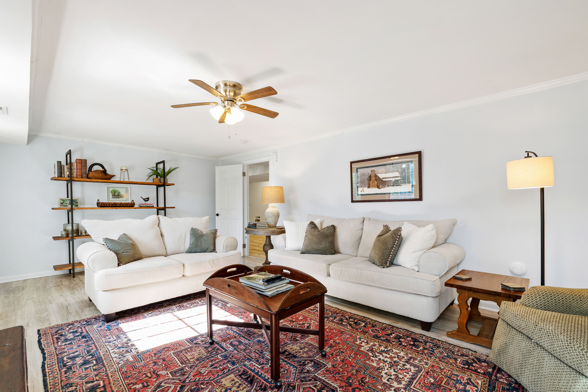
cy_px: 196
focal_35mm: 15
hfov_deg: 100.4
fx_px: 245
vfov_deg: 77.3
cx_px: 294
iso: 100
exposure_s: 1/4
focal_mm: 10
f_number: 8
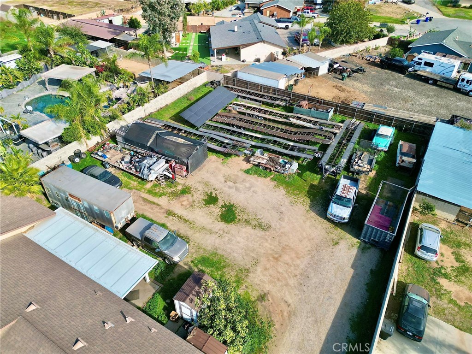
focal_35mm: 24
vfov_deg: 56.8
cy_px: 177
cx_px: 236
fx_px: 327
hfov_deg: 71.6
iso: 160
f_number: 1.7
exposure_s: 1/2000
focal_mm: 6.72
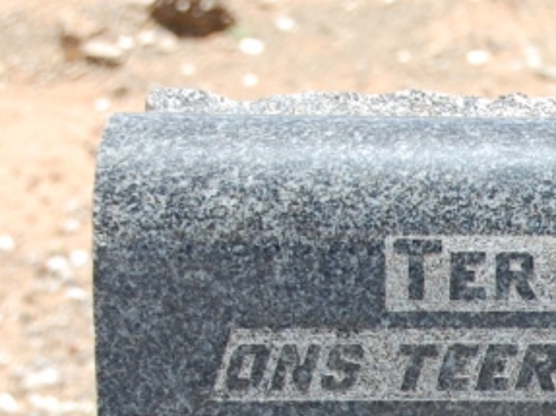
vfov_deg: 5.2
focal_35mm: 283
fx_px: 4539
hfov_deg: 6.9
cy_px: 558
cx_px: 850
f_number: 8
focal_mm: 55
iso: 200
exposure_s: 1/250
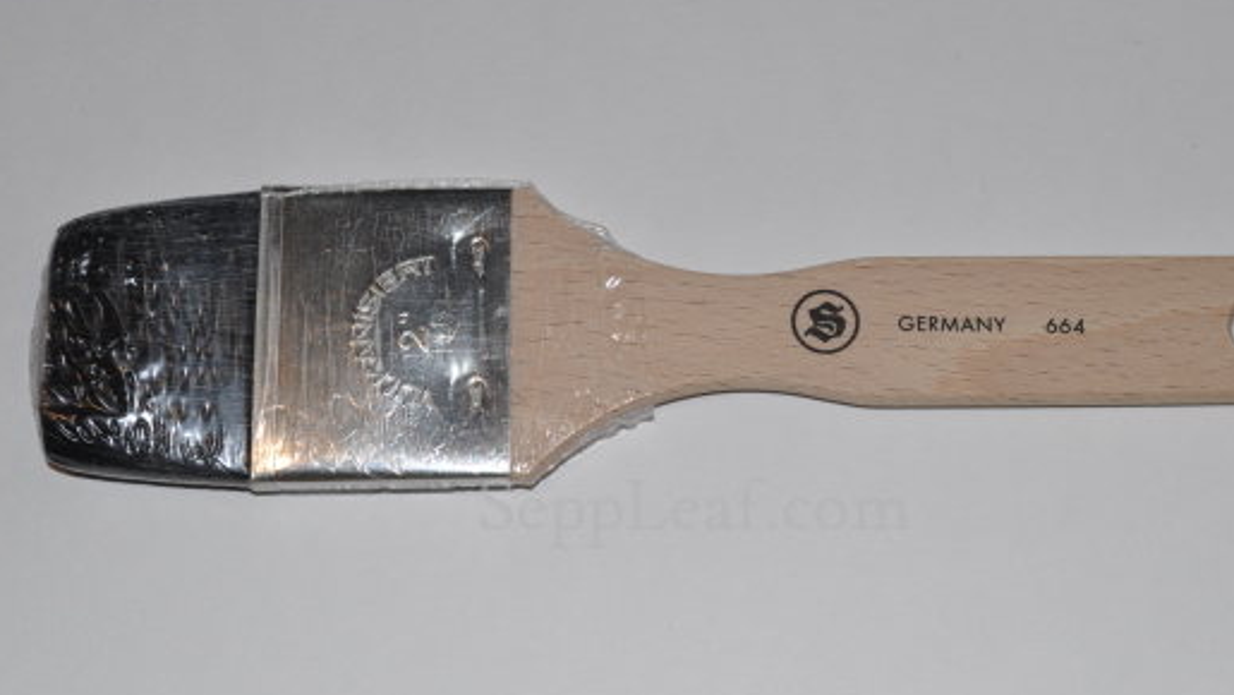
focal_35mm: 77
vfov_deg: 15.7
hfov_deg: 27.5
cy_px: 328
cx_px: 695
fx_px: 2520
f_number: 9
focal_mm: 42
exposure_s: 1/125
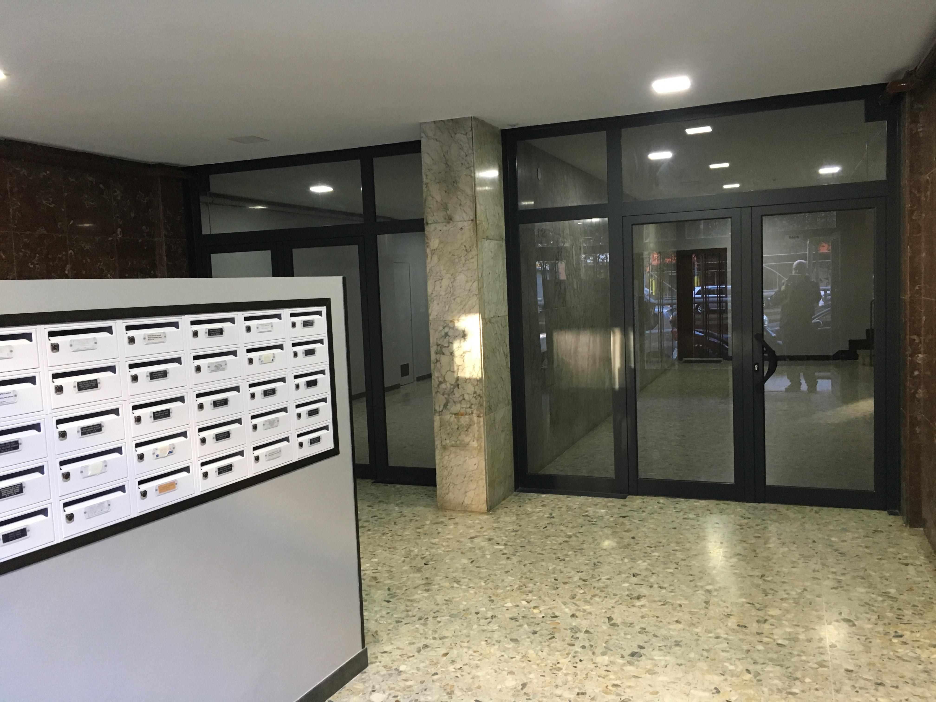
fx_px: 784
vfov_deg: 48.2
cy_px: 351
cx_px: 468
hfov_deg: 61.7
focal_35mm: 29
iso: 200
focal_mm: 4.15
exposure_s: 1/33
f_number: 2.2
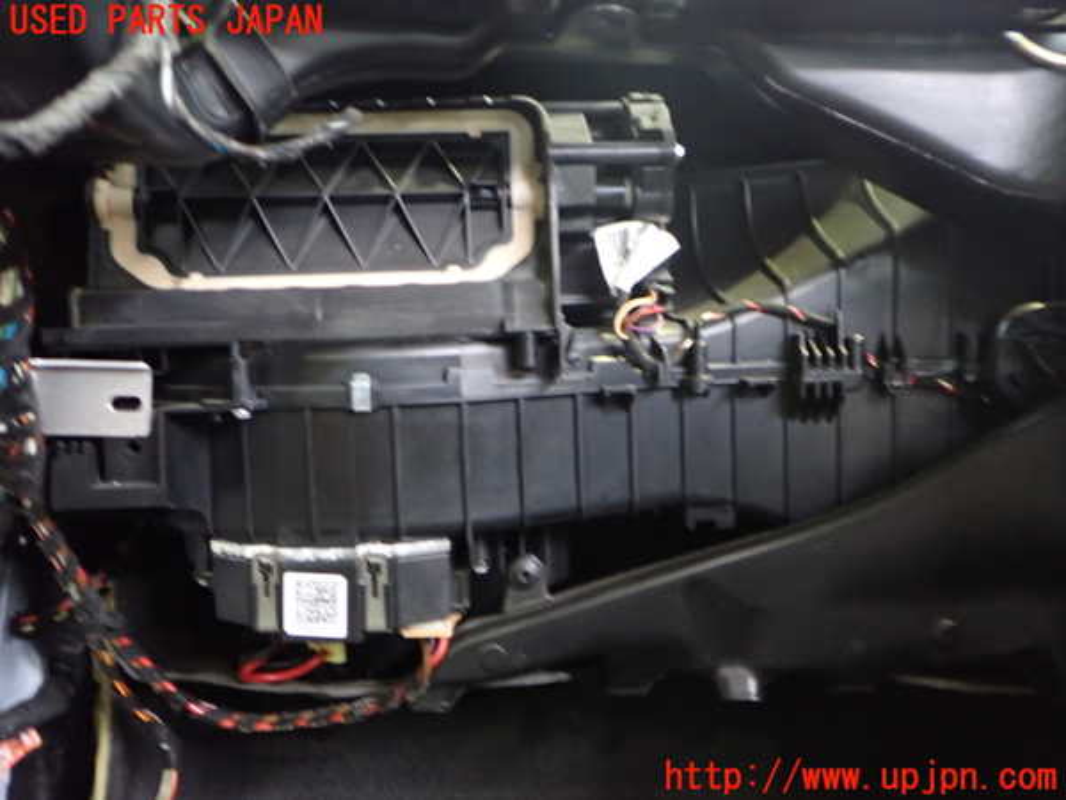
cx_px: 533
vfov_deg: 46.8
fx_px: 924
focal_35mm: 30
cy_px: 400
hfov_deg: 60.0
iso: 800
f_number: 2.3
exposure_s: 1/15
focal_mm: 5.4
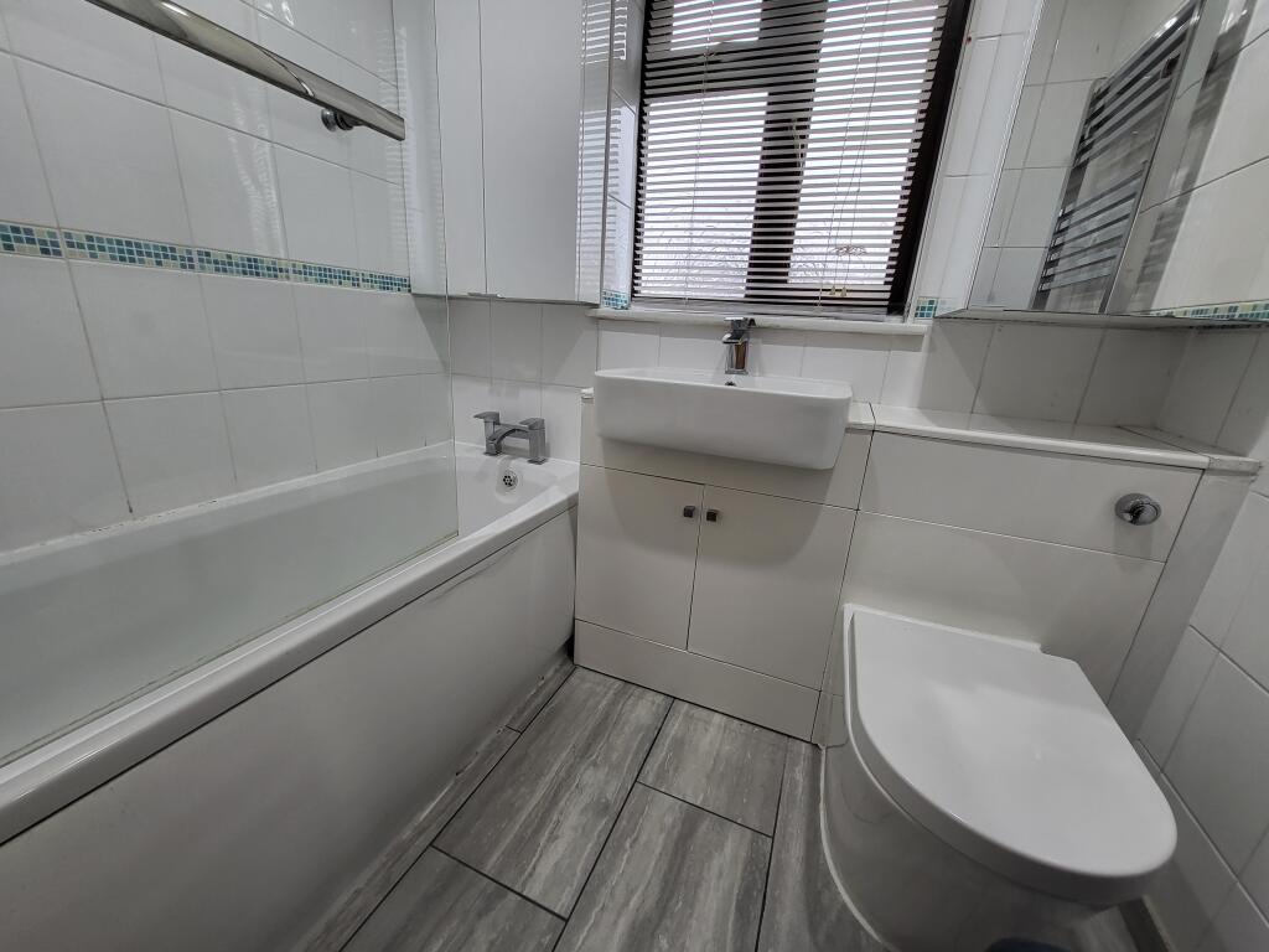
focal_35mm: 13
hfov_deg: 106.2
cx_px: 634
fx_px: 477
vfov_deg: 89.9
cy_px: 476
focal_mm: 1.74
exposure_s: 1/50
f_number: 2.2
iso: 80
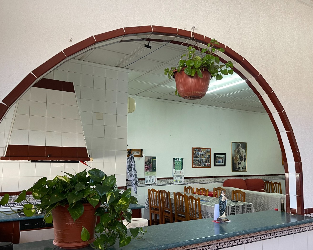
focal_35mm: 31
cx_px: 172
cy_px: 136
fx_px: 287
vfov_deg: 47.1
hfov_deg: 57.1
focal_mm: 5.1
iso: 100
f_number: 1.6
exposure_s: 1/50
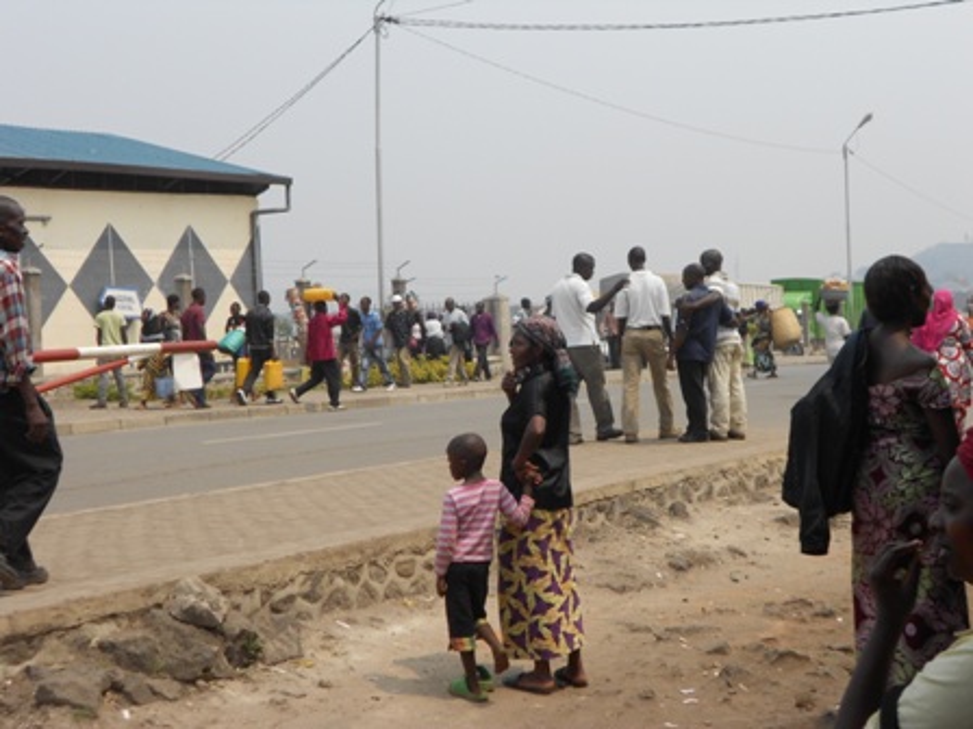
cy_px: 364
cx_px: 486
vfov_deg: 26.1
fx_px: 1574
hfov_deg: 34.3
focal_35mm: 56
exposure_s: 1/640
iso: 80
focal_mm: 10
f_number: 4.9
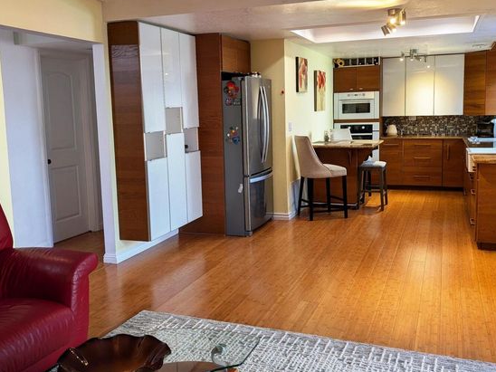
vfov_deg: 53.0
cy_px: 172
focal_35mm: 26
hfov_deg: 67.3
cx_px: 239
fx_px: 373
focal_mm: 6.9
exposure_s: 1/40
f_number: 1.68
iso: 47
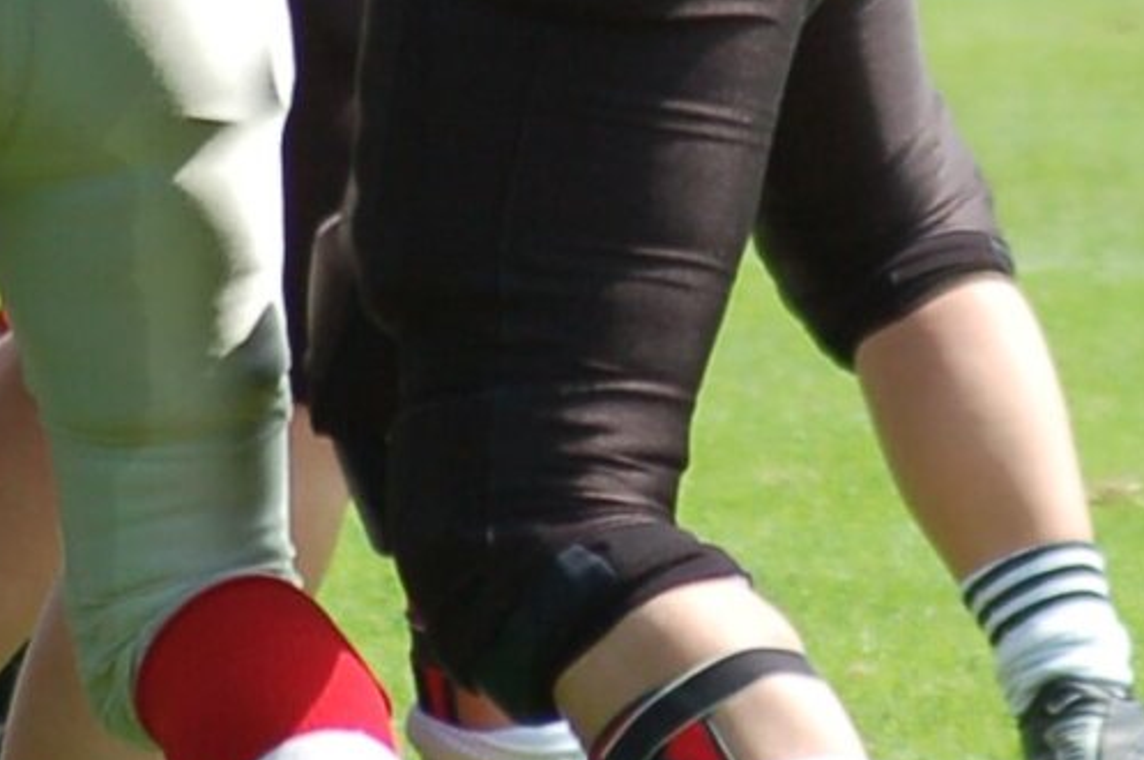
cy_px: -147
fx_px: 35798
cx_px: 964
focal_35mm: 1128
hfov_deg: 1.8
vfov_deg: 1.2
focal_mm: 170
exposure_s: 1/1000
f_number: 4.8
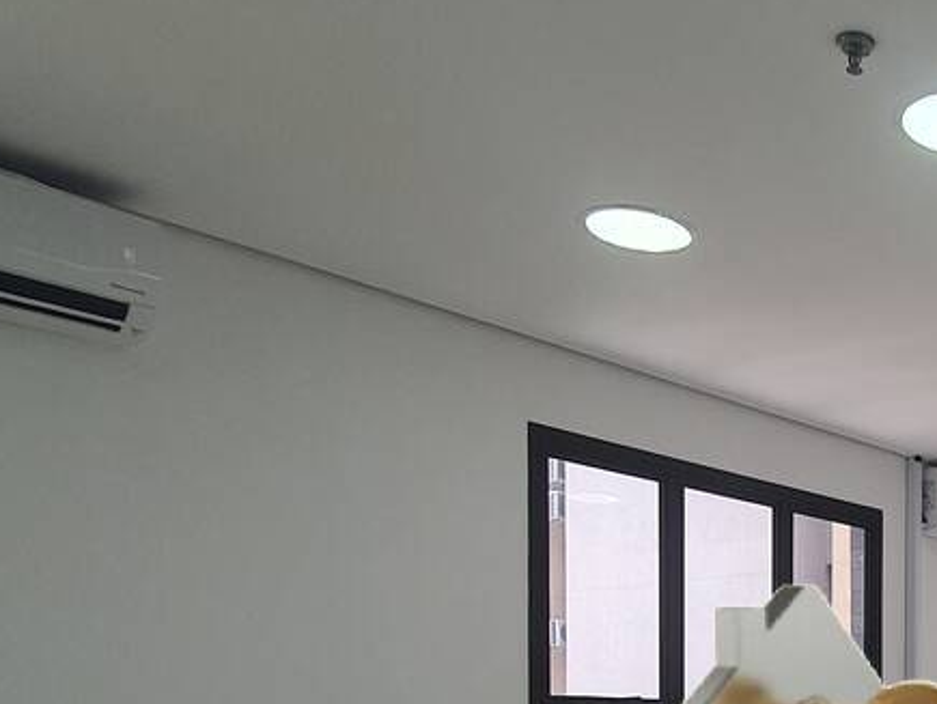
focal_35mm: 43
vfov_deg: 30.7
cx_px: 1034
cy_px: 736
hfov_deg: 36.8
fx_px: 1165
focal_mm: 1.8
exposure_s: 1/120
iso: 64
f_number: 2.2
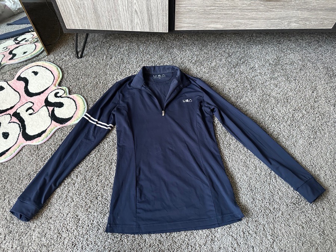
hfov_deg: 71.6
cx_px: 168
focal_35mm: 24
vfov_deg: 56.8
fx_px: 233
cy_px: 126
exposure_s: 1/53
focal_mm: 6.86
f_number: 1.78
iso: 800
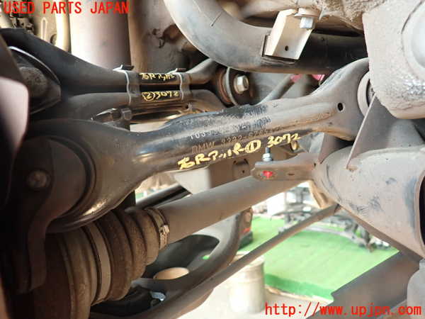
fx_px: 307
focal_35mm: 25
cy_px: 160
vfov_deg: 54.9
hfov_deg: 69.4
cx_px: 212
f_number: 2
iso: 200
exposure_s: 1/30
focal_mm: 4.5
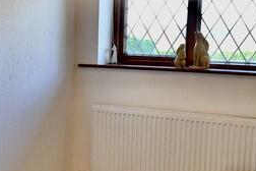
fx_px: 434
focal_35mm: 61
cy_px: 119
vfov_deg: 22.1
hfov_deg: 32.7
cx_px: 90
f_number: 5.6
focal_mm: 10
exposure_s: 1/125
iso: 1600
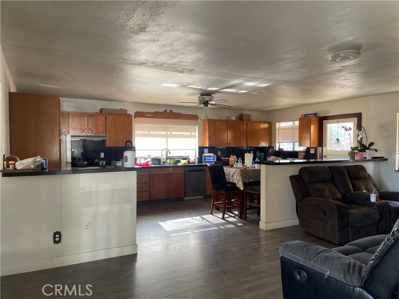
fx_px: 300
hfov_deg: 67.3
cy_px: 150
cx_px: 200
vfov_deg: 53.1
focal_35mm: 26
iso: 125
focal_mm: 4.2
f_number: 1.6
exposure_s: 1/121
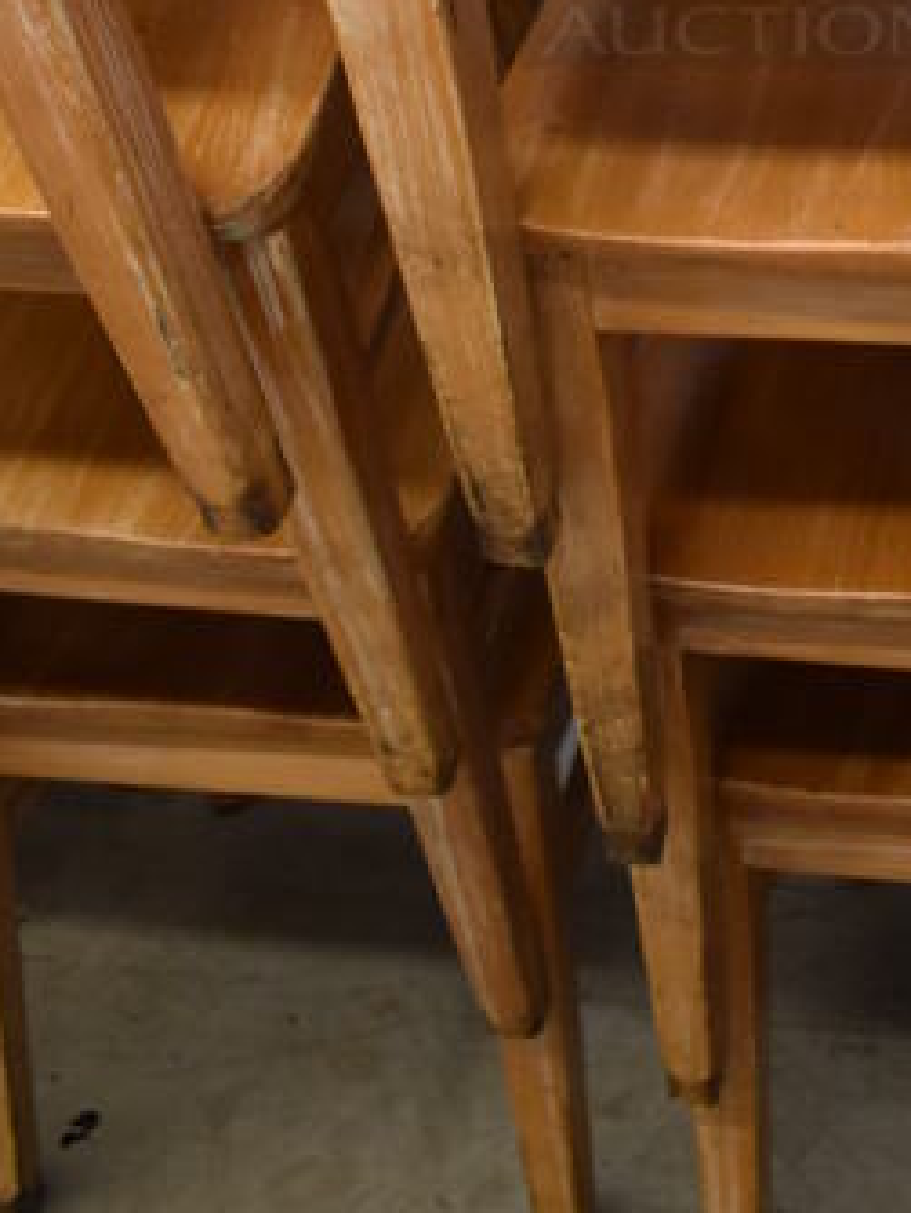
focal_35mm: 71
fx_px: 2488
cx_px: 926
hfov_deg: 20.1
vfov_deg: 25.4
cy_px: -122
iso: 2000
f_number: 3.5
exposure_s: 1/125
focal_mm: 18
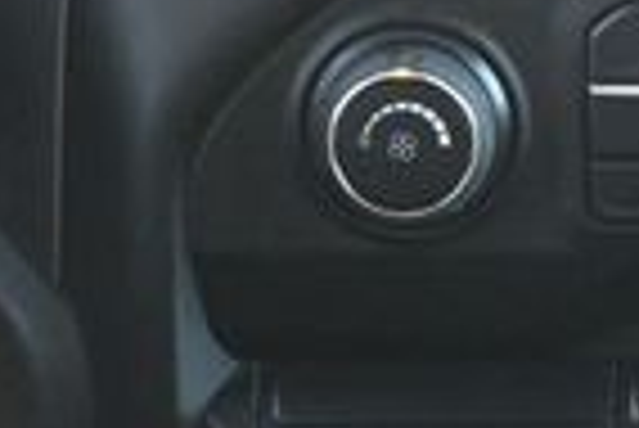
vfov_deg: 5.0
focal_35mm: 276
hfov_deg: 7.4
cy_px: -122
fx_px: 4908
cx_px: 855
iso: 2800
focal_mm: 41
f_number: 5.6
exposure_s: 1/125
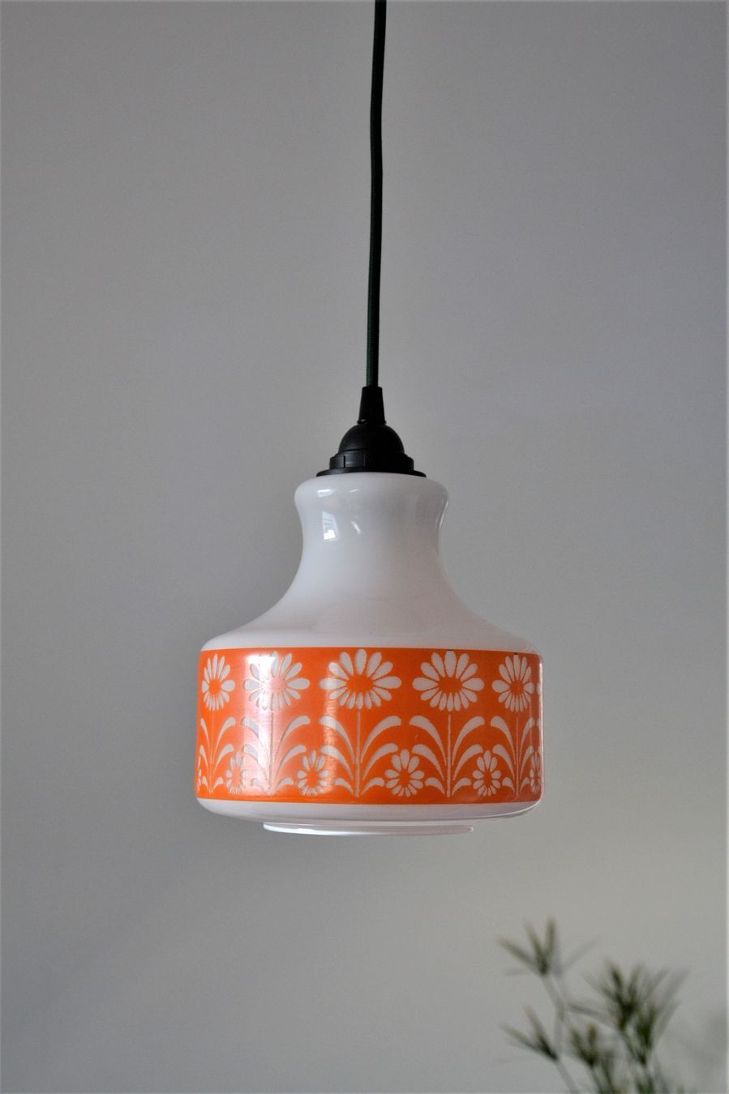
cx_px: 364
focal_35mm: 52
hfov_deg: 25.7
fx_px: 1596
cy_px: 547
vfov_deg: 37.9
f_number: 4.5
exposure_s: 1/60
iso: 1250
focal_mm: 35
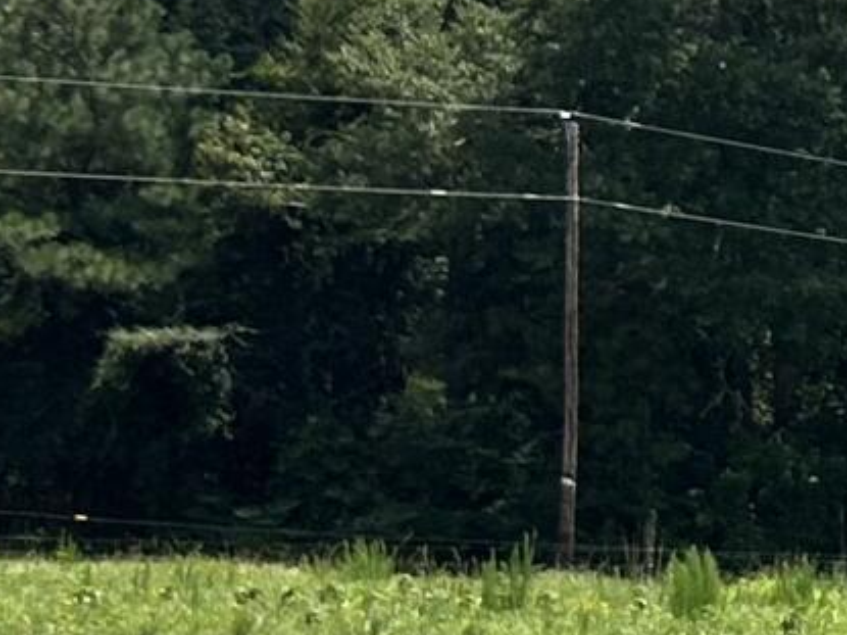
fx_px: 4599
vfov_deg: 7.9
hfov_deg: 8.7
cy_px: 402
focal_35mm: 188
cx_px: 2547
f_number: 1.5
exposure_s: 1/3968
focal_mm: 5.7
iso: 50
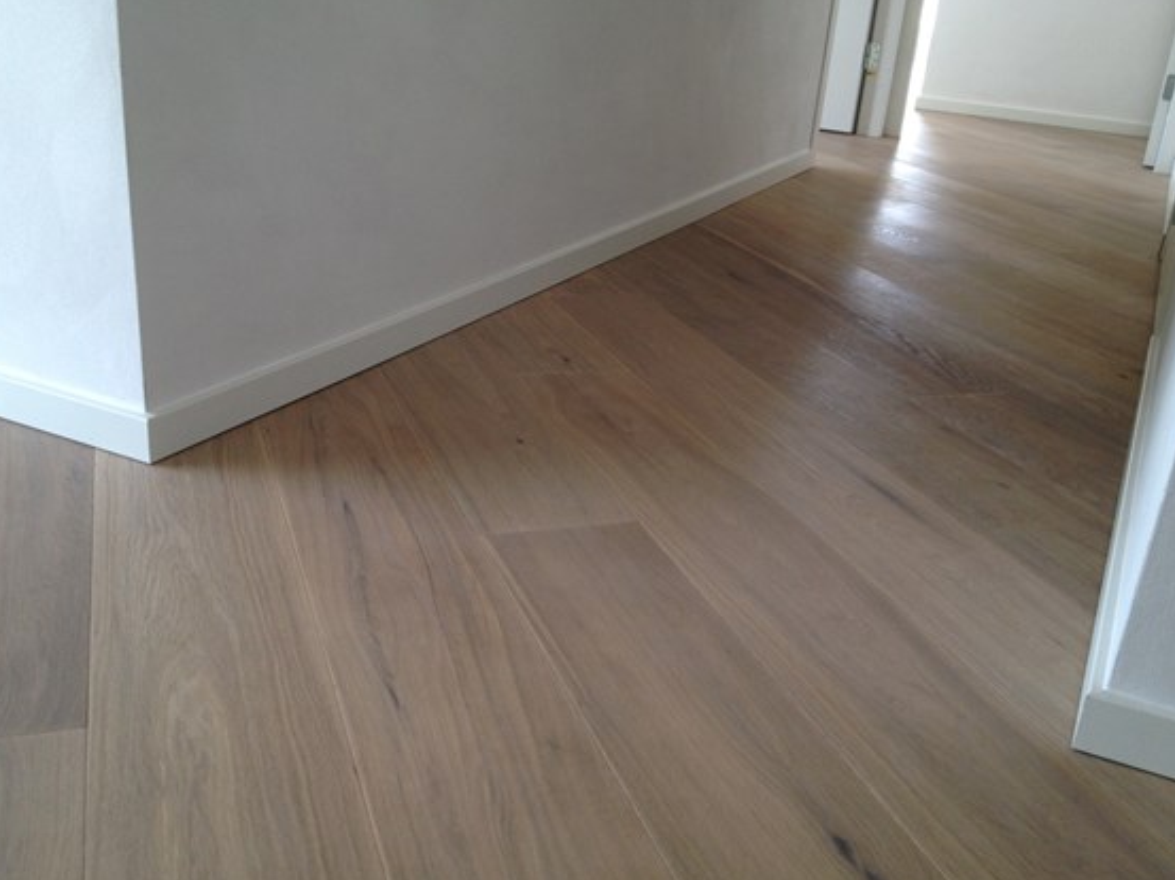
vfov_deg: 37.7
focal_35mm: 38
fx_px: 1289
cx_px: 576
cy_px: 466
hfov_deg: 49.0
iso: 50
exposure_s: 1/60
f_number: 2.4
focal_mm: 4.28
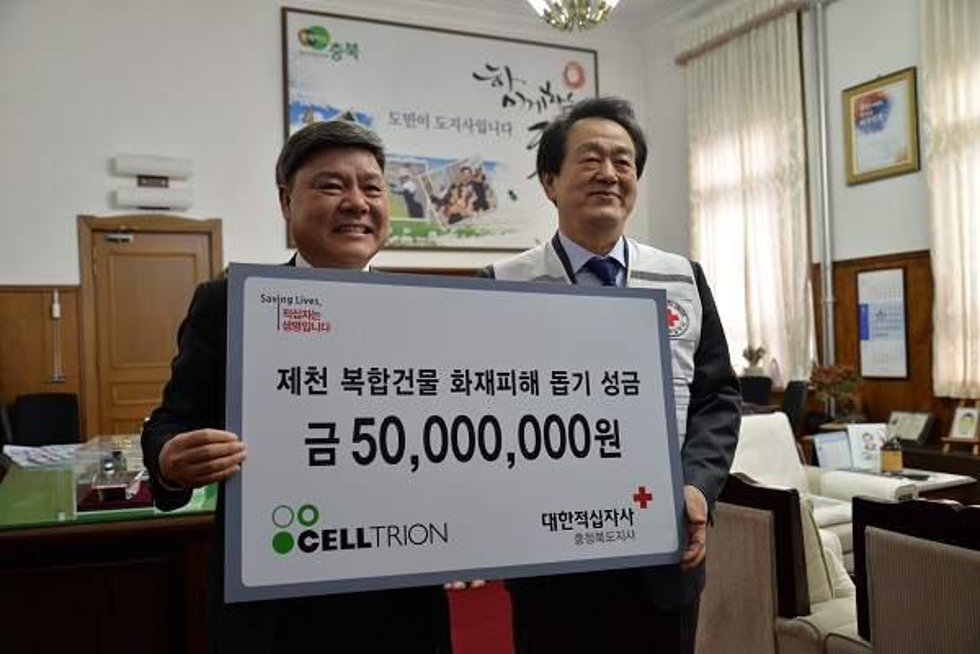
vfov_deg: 41.1
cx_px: 490
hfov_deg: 58.7
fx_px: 871
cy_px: 327
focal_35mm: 32
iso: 400
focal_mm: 32
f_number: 4.5
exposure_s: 1/80
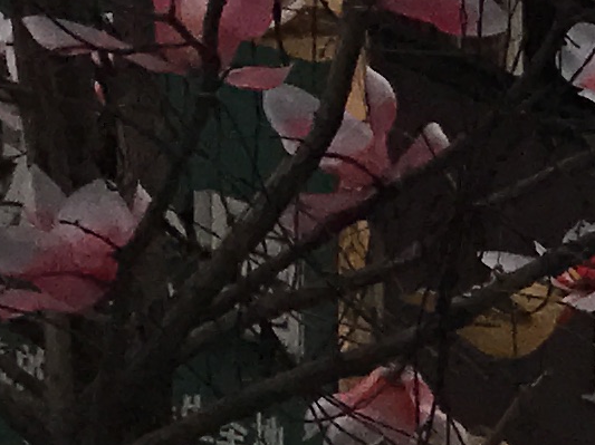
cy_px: 1022
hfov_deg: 7.4
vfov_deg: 6.7
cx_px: 2170
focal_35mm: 212
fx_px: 3642
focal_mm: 3.99
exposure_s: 1/3831
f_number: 1.8
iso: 20
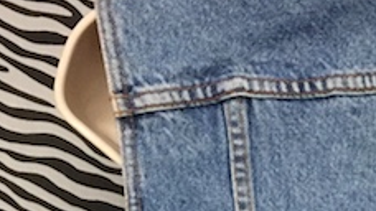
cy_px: 513
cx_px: 399
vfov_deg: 9.6
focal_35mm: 111
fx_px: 1106
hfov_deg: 18.6
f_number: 2.2
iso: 160
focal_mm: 4.15
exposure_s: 1/15
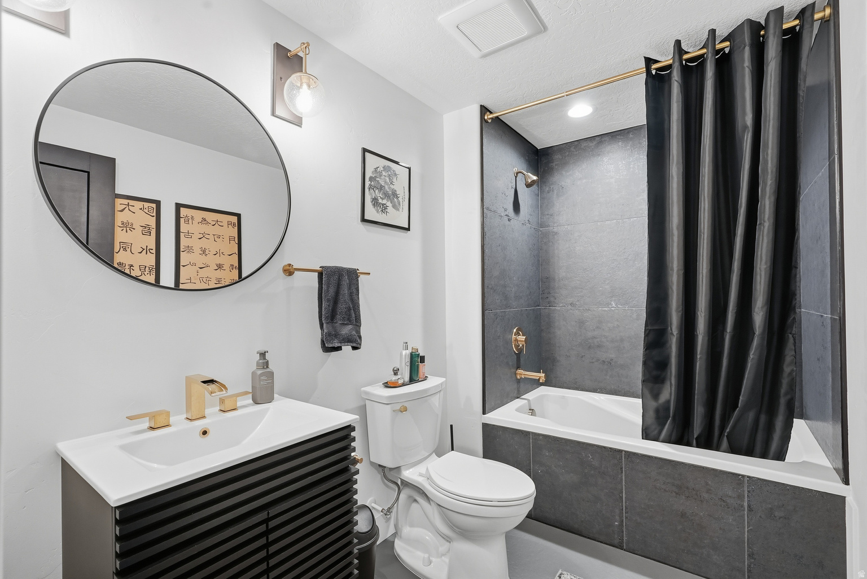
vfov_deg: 73.8
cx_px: 434
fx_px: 385
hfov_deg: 96.7
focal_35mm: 16
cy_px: 290
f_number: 9
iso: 500
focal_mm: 16
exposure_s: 1/30
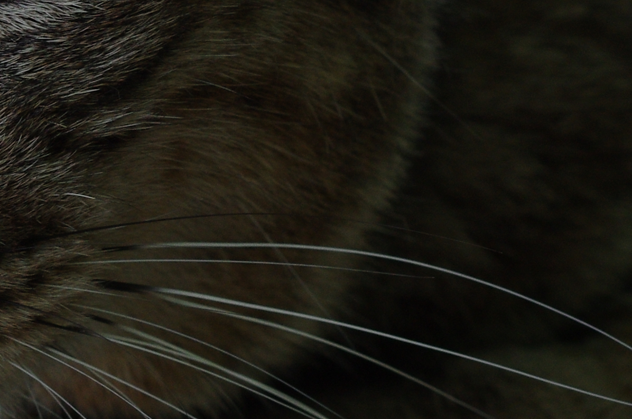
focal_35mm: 309
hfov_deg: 6.6
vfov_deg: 4.4
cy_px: -26
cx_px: -234
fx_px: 5413
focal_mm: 50
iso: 640
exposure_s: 1/160
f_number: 5.6
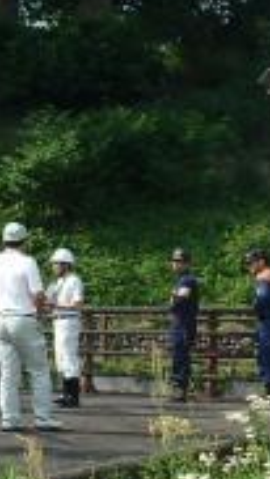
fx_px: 712
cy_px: 204
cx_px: -110
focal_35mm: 56
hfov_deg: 19.3
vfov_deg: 37.1
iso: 125
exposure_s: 1/640
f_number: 3.5
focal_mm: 3.7
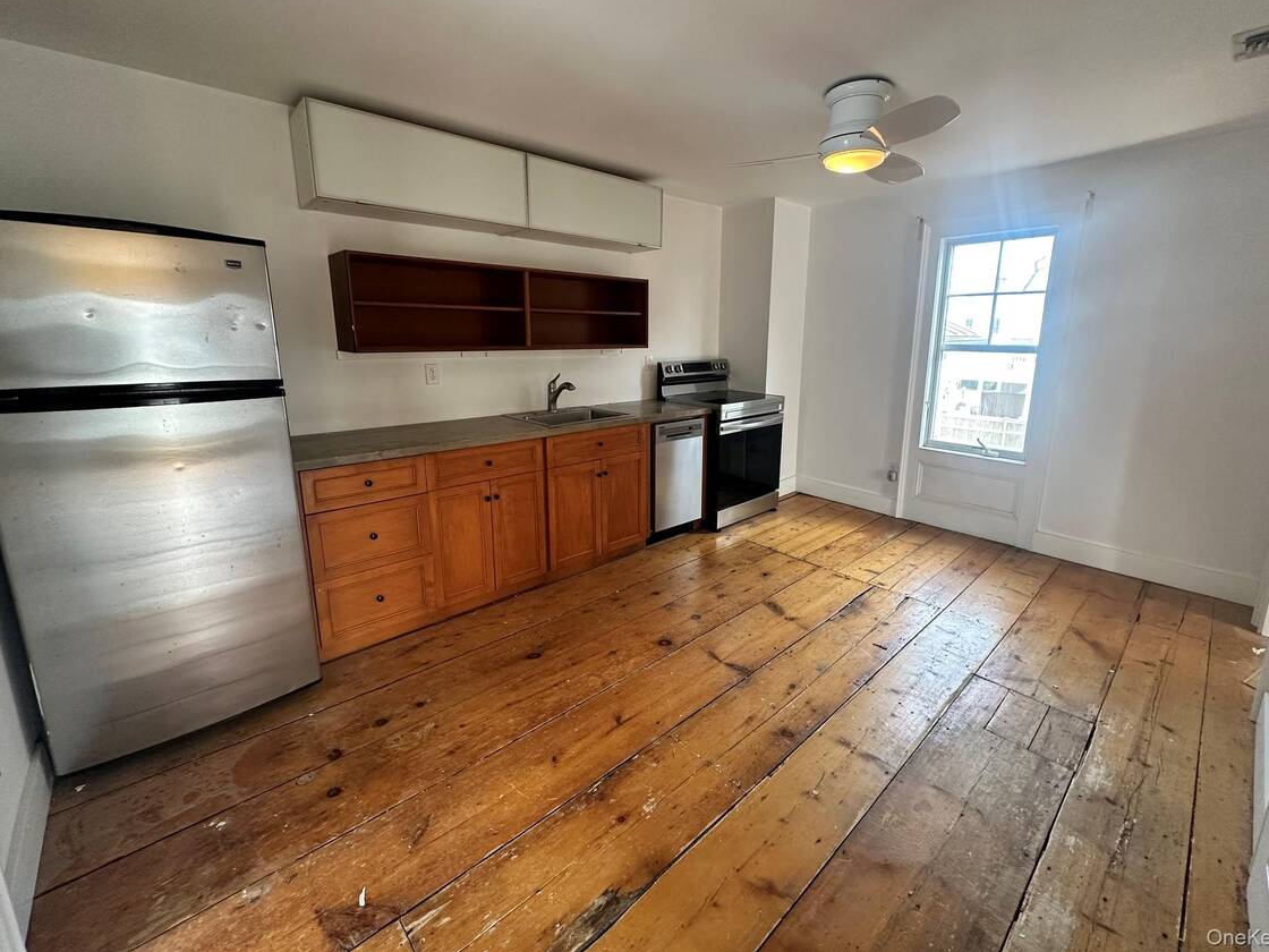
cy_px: 443
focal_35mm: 15
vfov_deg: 81.6
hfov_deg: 98.1
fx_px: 550
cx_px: 662
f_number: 2.2
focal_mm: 2.22
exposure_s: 1/60
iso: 250
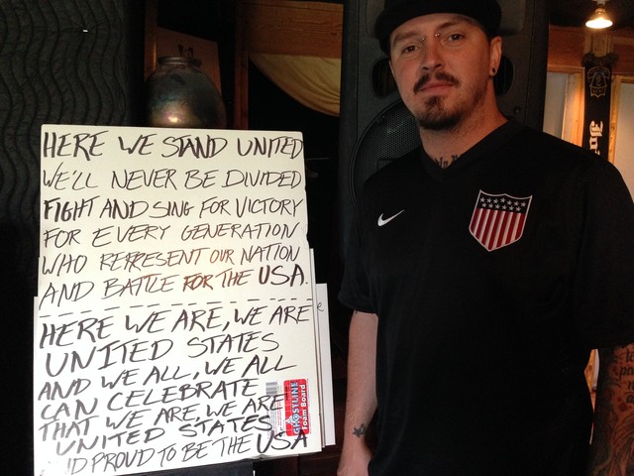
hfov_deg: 55.4
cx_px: 317
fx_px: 604
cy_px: 238
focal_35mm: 33
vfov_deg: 42.9
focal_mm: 4.12
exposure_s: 1/20
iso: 400
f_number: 2.4
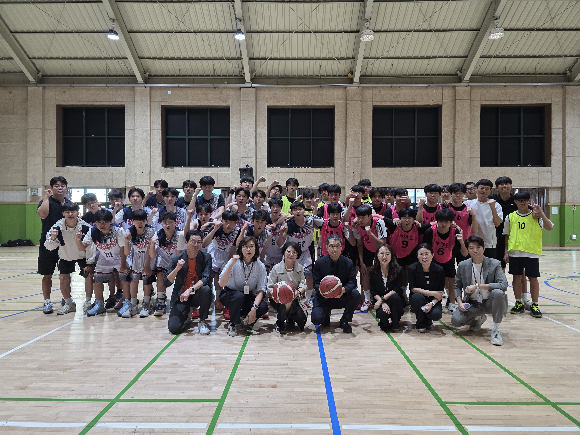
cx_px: 290
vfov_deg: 58.9
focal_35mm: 23
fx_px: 385
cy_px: 218
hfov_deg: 73.9
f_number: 1.7
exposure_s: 1/120
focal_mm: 6.3
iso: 250
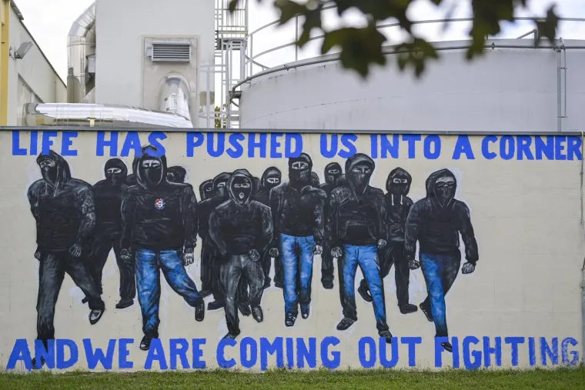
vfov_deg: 19.5
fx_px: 1138
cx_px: 292
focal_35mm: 70
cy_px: 195
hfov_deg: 28.8
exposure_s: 1/1000
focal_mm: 70
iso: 160
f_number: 2.8
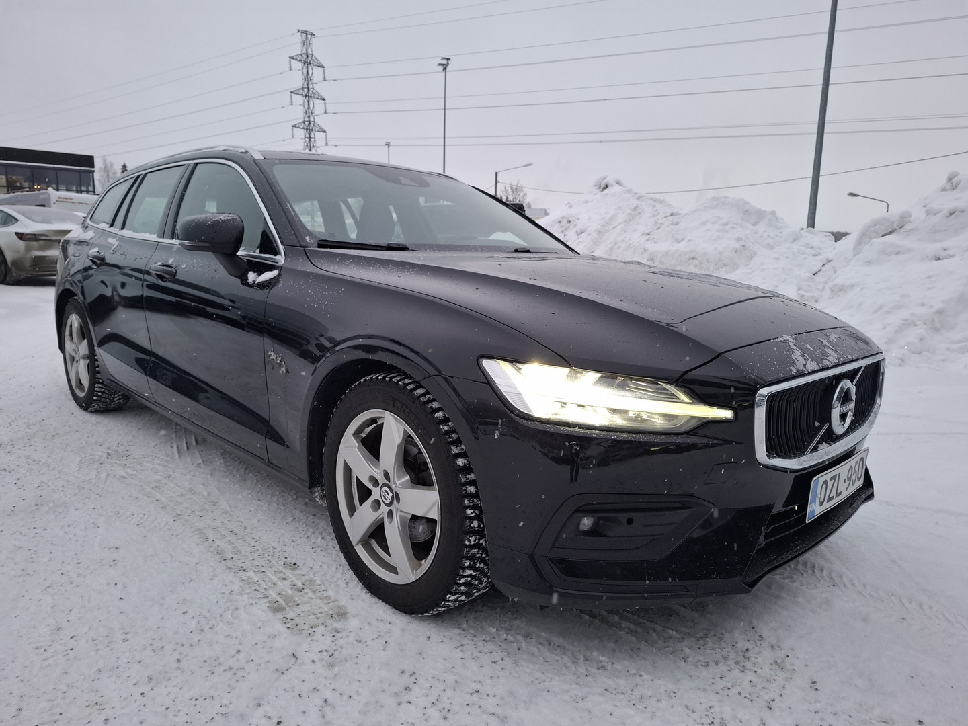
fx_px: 643
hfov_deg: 73.9
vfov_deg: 58.9
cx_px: 484
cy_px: 363
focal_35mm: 23
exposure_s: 1/100
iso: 125
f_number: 1.8
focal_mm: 5.54
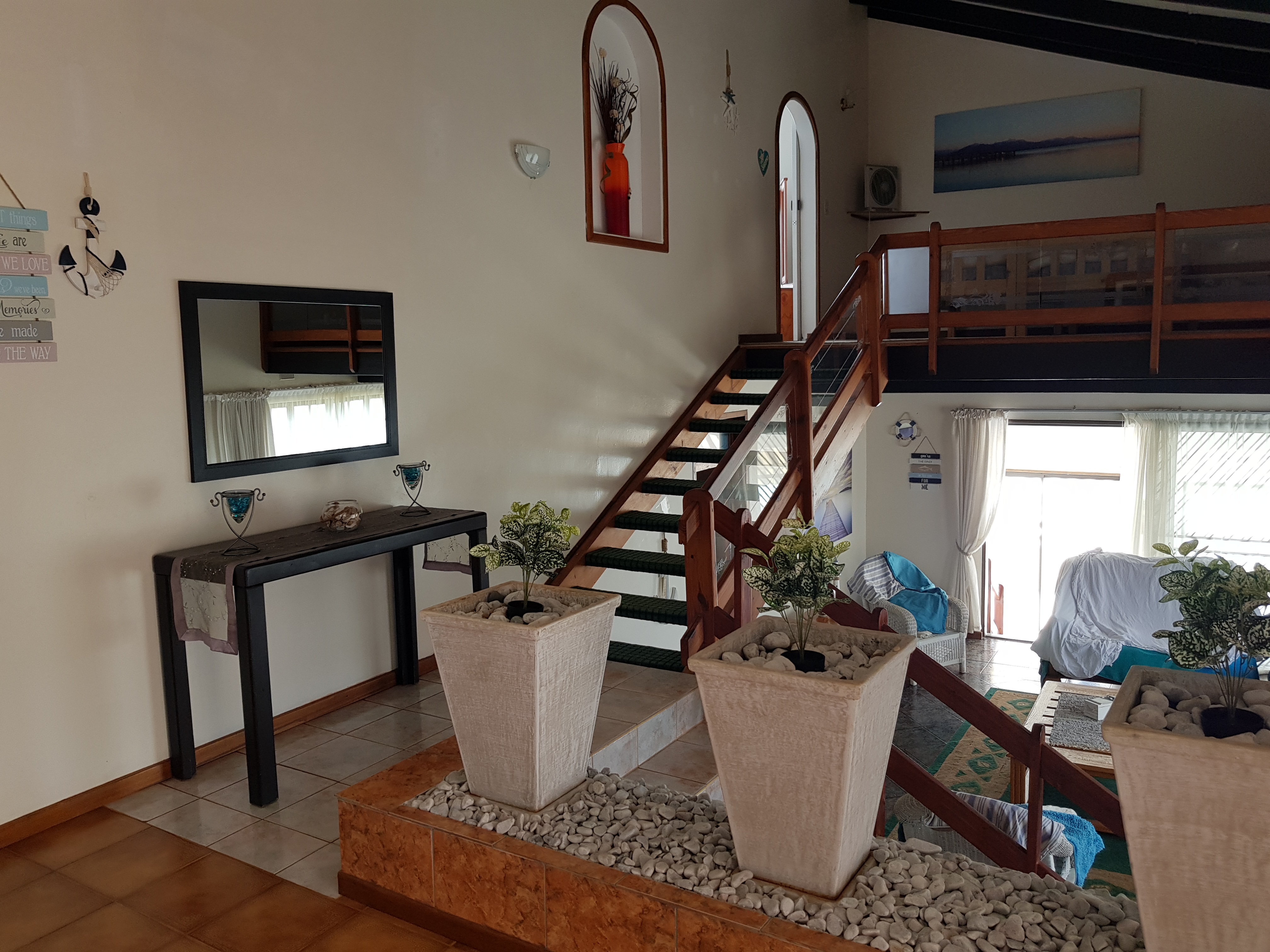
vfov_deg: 53.1
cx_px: 635
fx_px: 954
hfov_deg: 67.3
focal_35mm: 26
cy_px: 476
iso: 64
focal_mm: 4.2
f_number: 1.7
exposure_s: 1/100
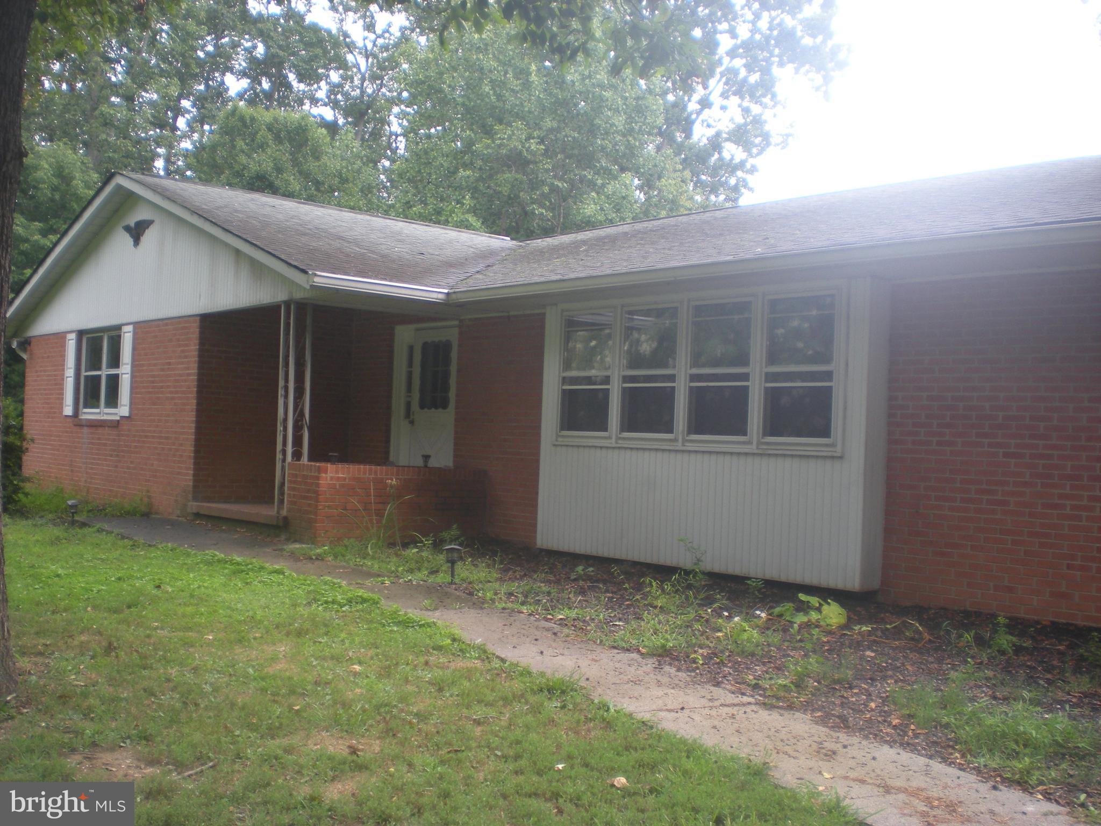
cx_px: 550
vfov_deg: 37.7
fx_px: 1209
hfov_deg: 49.0
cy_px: 413
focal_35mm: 38
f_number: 3.1
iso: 64
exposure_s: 1/84
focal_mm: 6.3
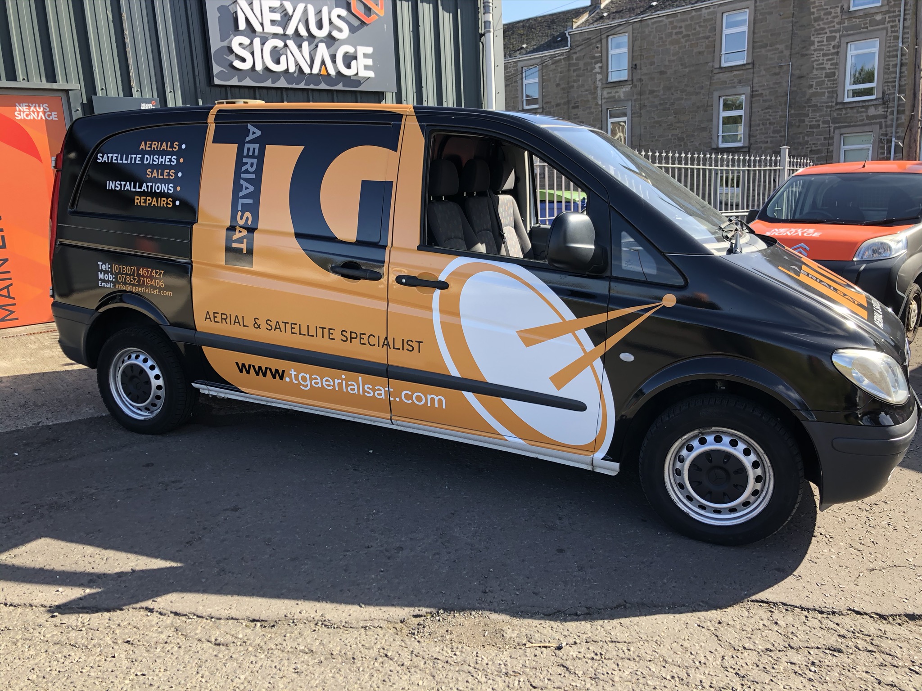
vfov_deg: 49.7
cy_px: 346
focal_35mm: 28
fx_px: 746
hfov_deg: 63.4
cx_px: 461
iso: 20
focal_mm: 3.99
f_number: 1.8
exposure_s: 1/304
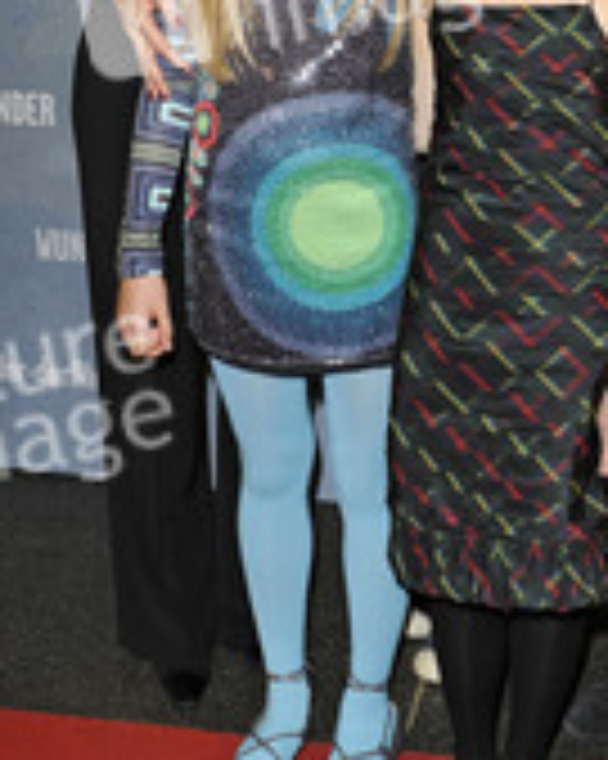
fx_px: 1598
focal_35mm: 71
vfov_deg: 26.5
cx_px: 432
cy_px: 198
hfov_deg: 21.4
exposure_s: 1/160
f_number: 5.6
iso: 500
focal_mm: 32
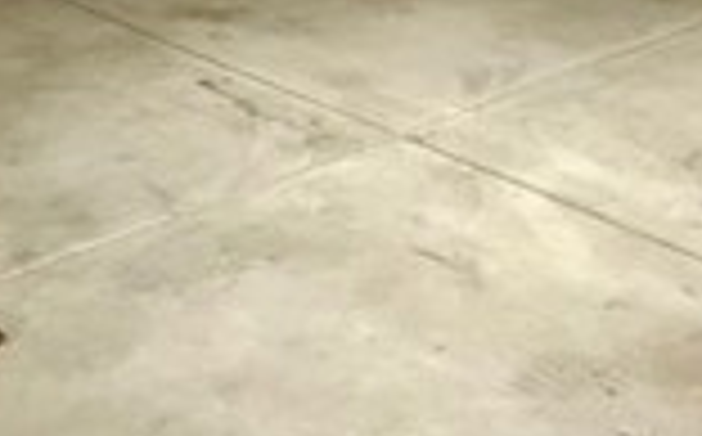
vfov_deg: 19.6
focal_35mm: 61
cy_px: -121
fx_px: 1165
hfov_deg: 33.4
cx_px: 274
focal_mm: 2.22
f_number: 2.2
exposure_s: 1/40
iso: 1000
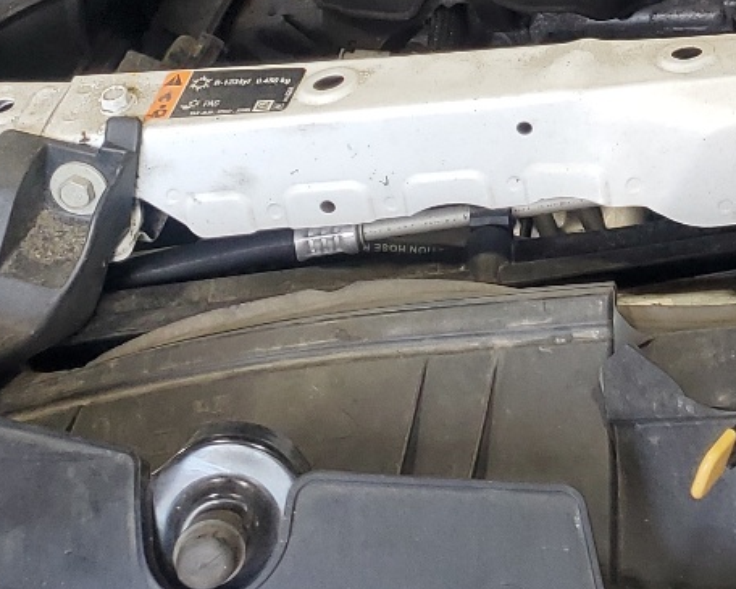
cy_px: -247
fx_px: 1939
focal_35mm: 89
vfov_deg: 16.1
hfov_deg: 19.5
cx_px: 1012
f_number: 1.5
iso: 55
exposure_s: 1/120
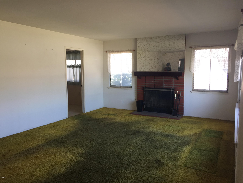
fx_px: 204
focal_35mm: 29
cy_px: 92
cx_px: 122
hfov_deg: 61.7
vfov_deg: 48.2
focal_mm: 4.15
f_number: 2.2
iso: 32
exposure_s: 1/40
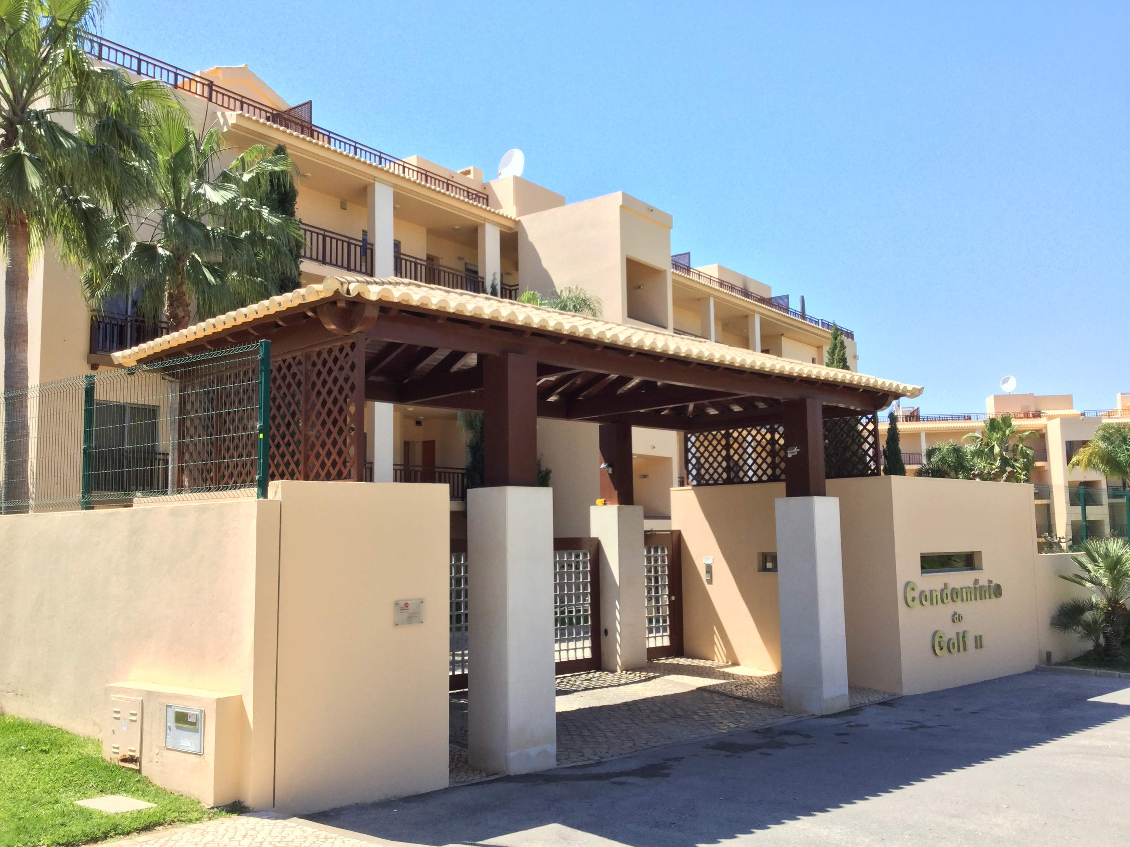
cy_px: 424
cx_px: 565
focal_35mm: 31
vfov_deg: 45.4
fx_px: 1012
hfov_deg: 58.4
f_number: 2.4
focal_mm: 3.3
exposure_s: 1/509
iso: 25
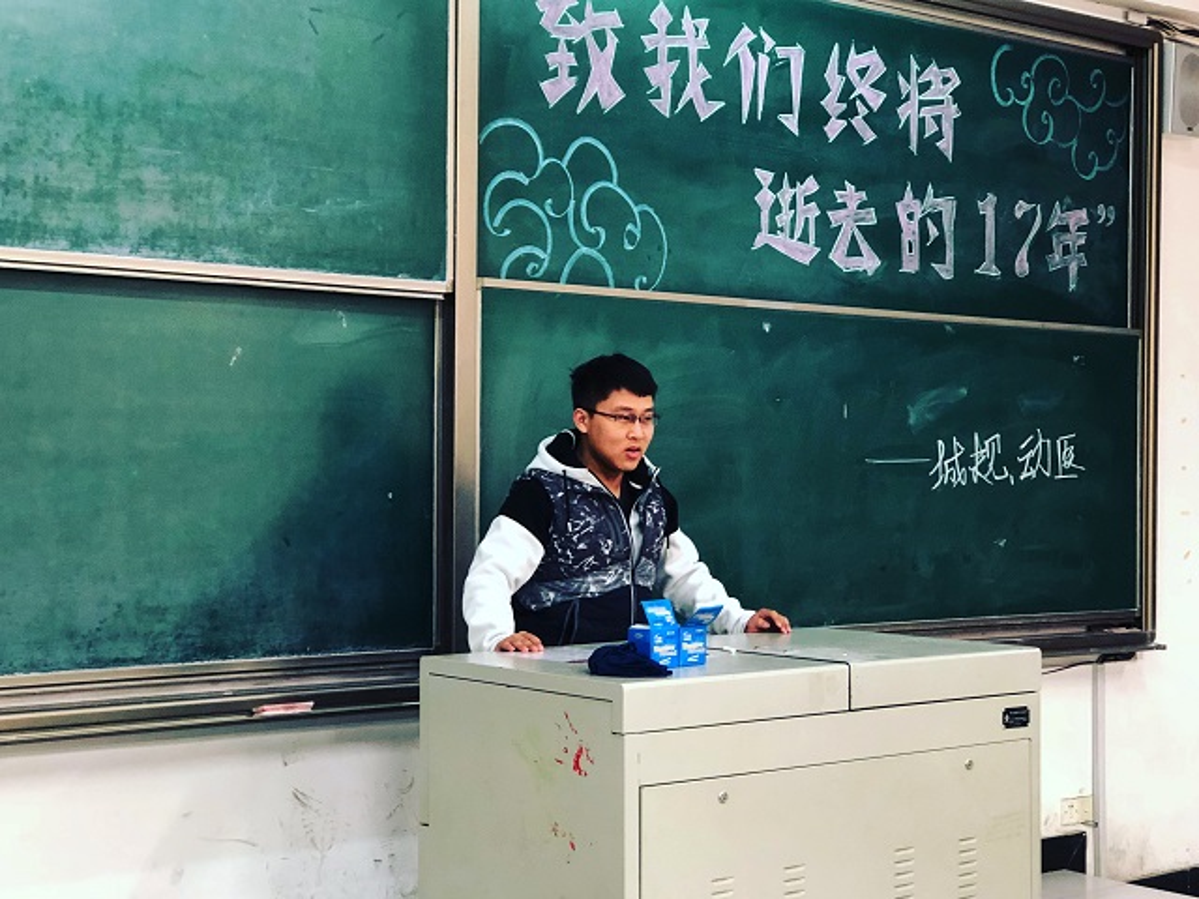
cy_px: 450
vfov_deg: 25.7
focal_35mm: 57
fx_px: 1974
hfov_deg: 33.8
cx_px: 600
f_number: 2.8
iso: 500
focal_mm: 6.6
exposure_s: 1/50
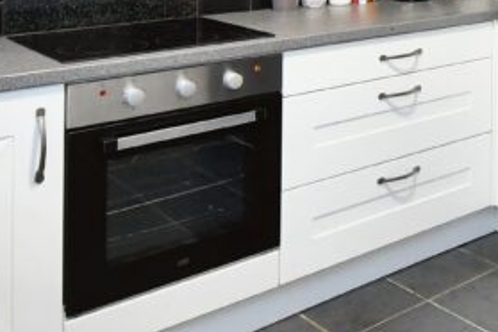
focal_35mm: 55
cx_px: 518
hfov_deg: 32.8
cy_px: -100
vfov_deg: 22.1
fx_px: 761
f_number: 4.5
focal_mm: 10
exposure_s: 1/25
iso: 560
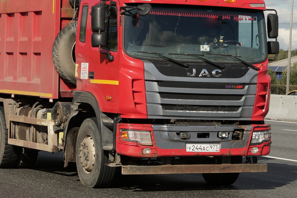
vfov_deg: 18.9
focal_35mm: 72
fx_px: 594
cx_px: 117
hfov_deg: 28.0
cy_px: 73
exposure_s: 1/1600
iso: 160
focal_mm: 50
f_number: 4
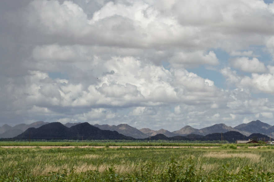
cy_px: 90
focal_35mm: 141
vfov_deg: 9.7
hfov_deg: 14.6
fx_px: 1072
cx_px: 137
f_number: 13
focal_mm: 92
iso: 800
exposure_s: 1/3200
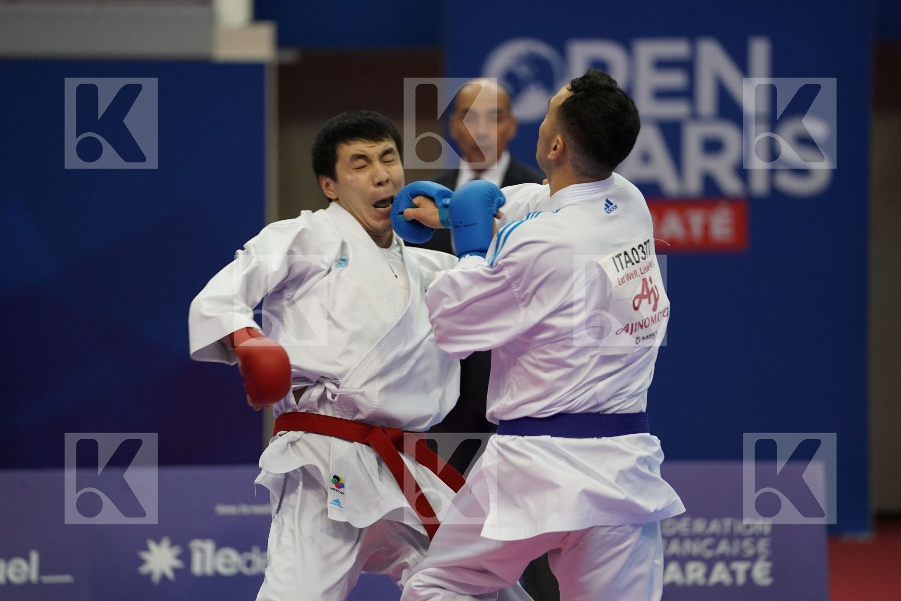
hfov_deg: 10.8
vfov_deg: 7.2
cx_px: 450
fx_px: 4780
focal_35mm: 191
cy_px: 300
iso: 3200
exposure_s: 1/1000
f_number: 2.8
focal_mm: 191
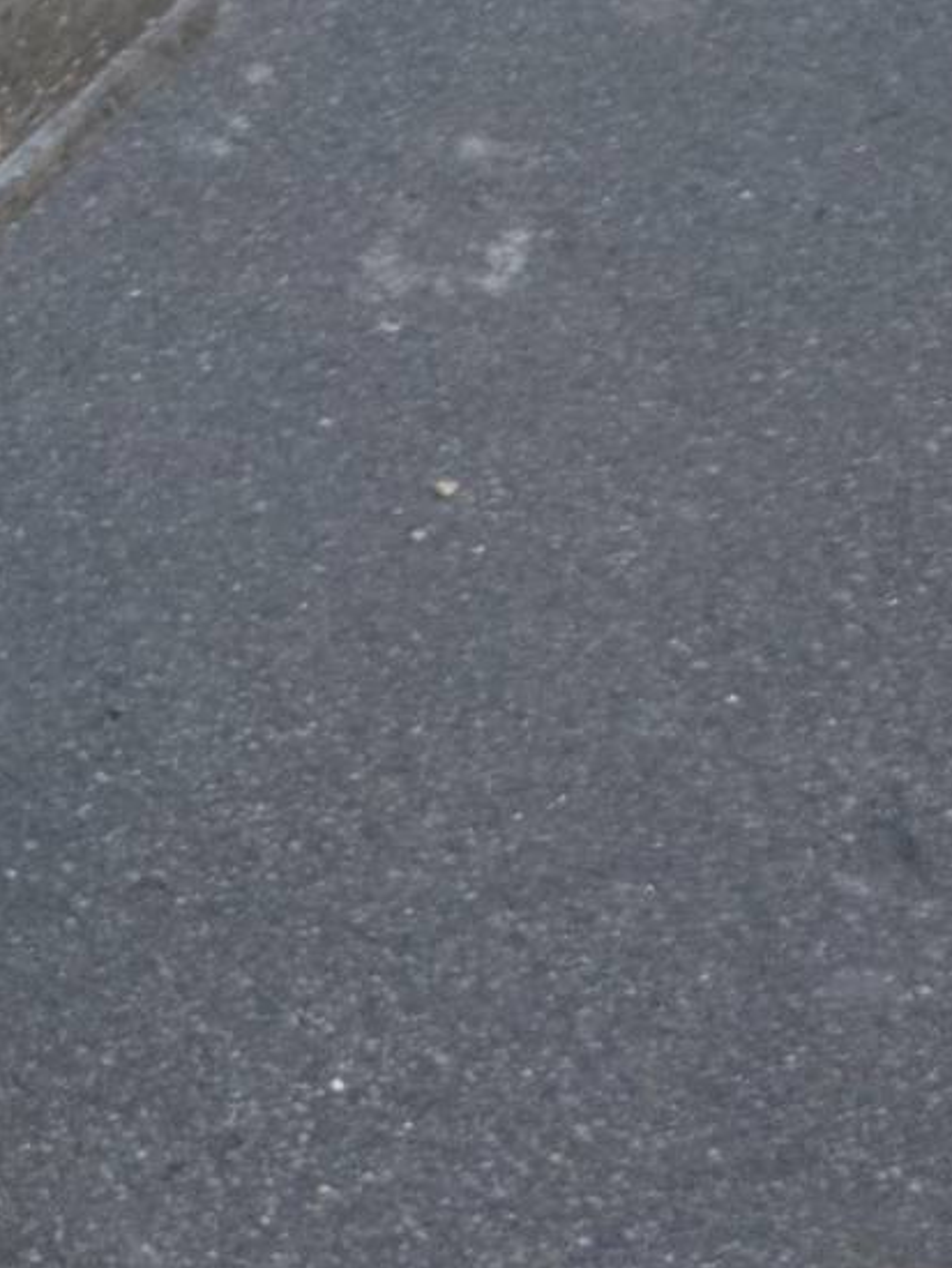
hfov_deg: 13.7
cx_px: -781
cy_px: 348
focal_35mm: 96
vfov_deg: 20.3
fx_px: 3517
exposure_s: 1/10
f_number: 3.3
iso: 160
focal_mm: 5.9
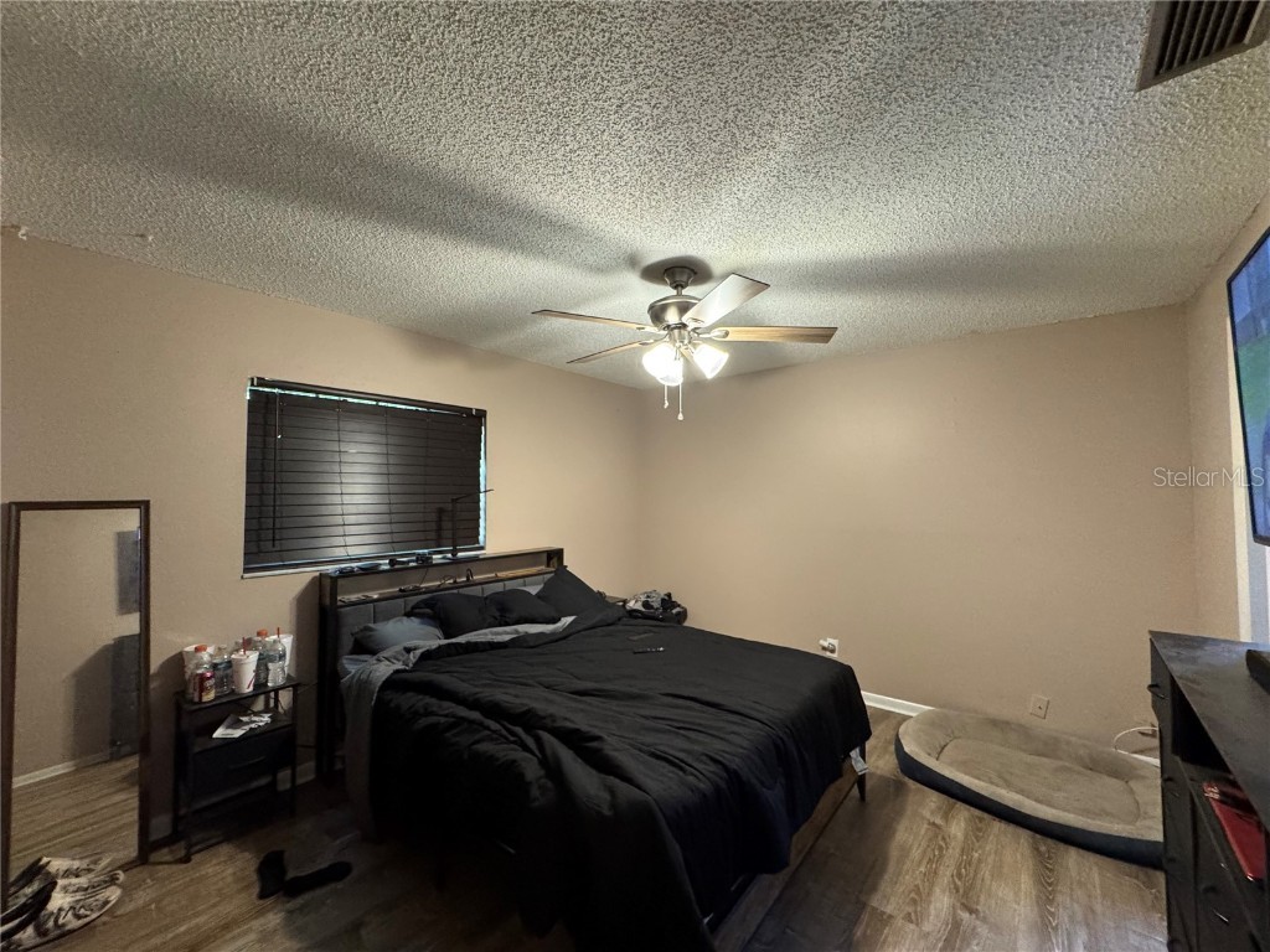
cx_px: 635
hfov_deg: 102.1
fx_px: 514
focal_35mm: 14
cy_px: 476
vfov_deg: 85.7
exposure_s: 1/60
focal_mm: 2.22
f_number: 2.2
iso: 500
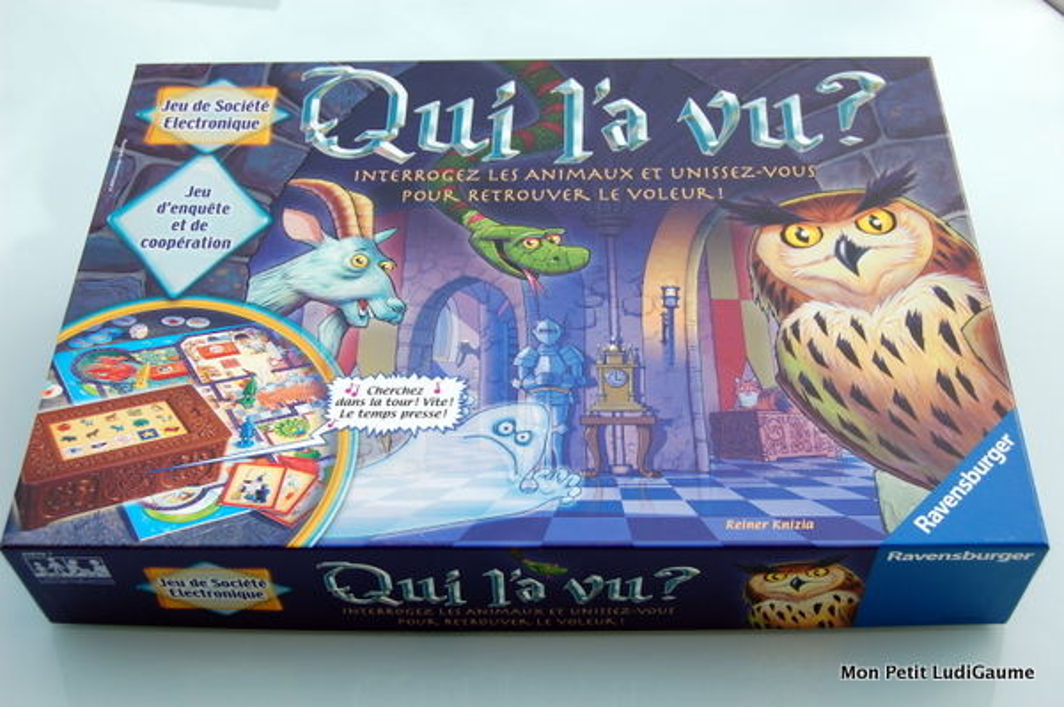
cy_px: 354
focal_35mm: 46
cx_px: 532
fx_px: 1373
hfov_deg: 42.4
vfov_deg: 28.9
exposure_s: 1/250
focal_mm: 31
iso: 200
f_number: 8
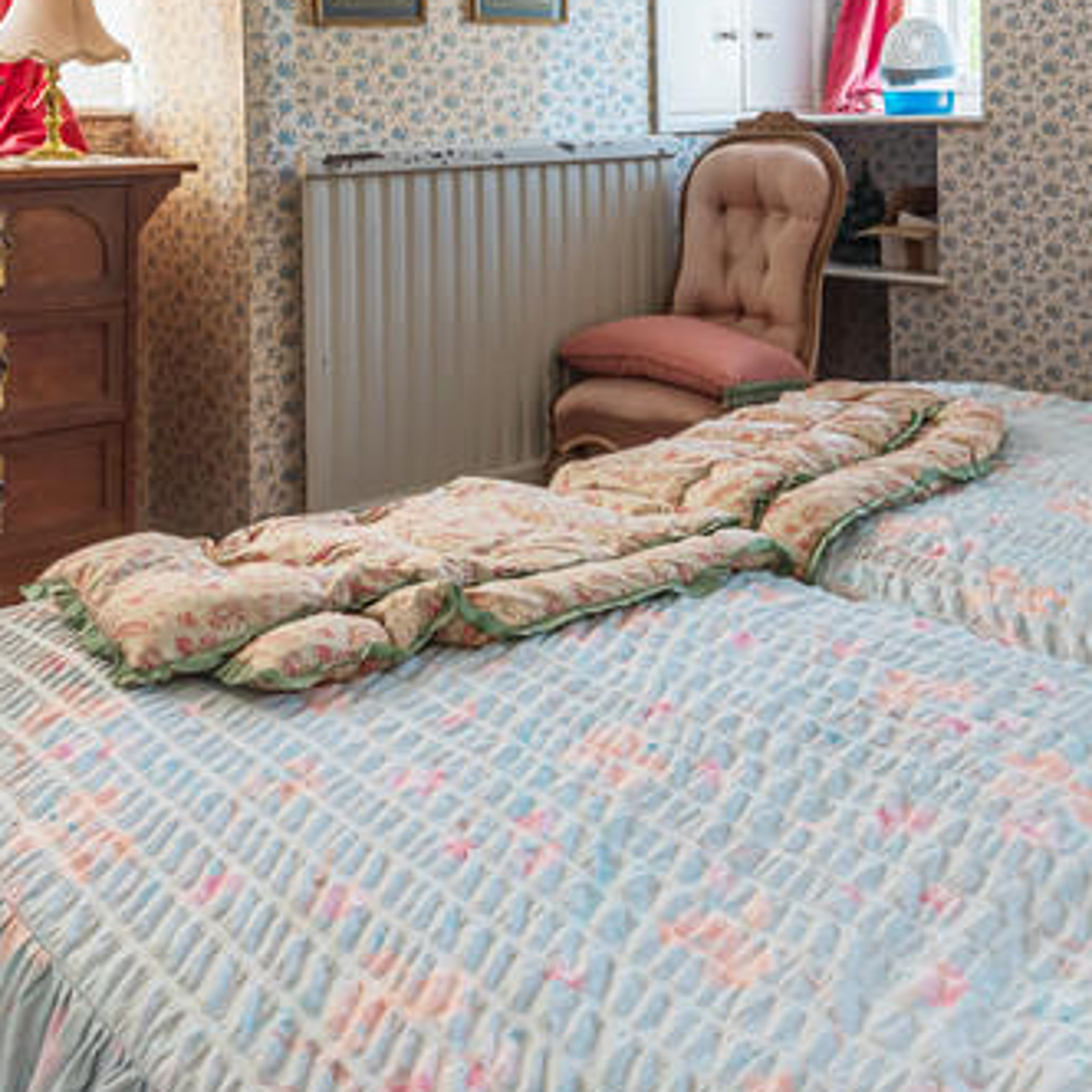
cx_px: 701
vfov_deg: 37.4
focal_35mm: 42
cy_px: 105
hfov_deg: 39.7
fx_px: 1499
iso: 200
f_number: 8
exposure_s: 1/60
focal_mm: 16
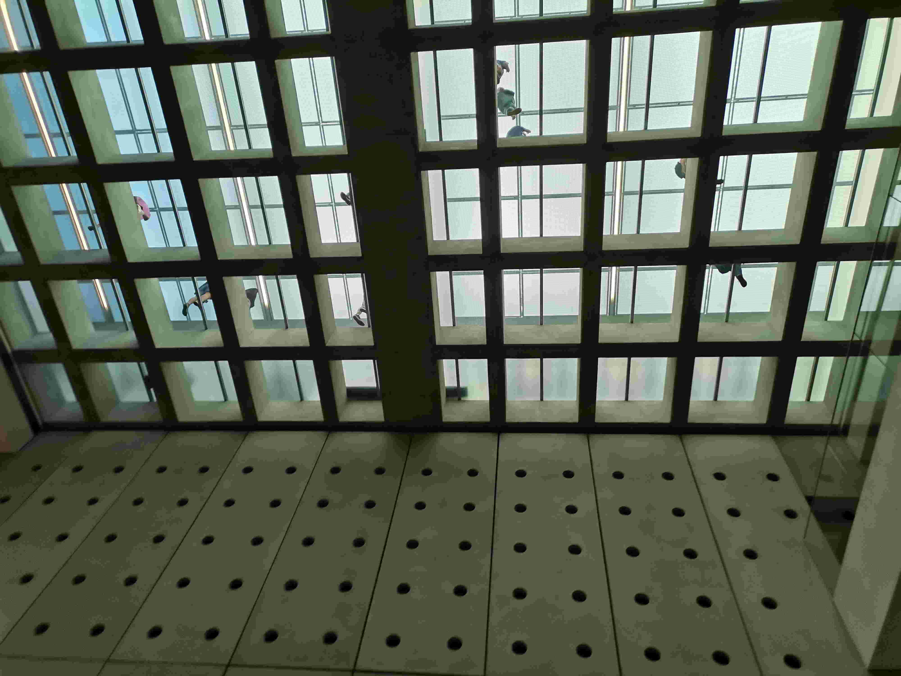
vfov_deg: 53.1
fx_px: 677
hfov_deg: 67.3
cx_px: 450
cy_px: 338
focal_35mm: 26
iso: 50
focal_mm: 4.75
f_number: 1.8
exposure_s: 1/104
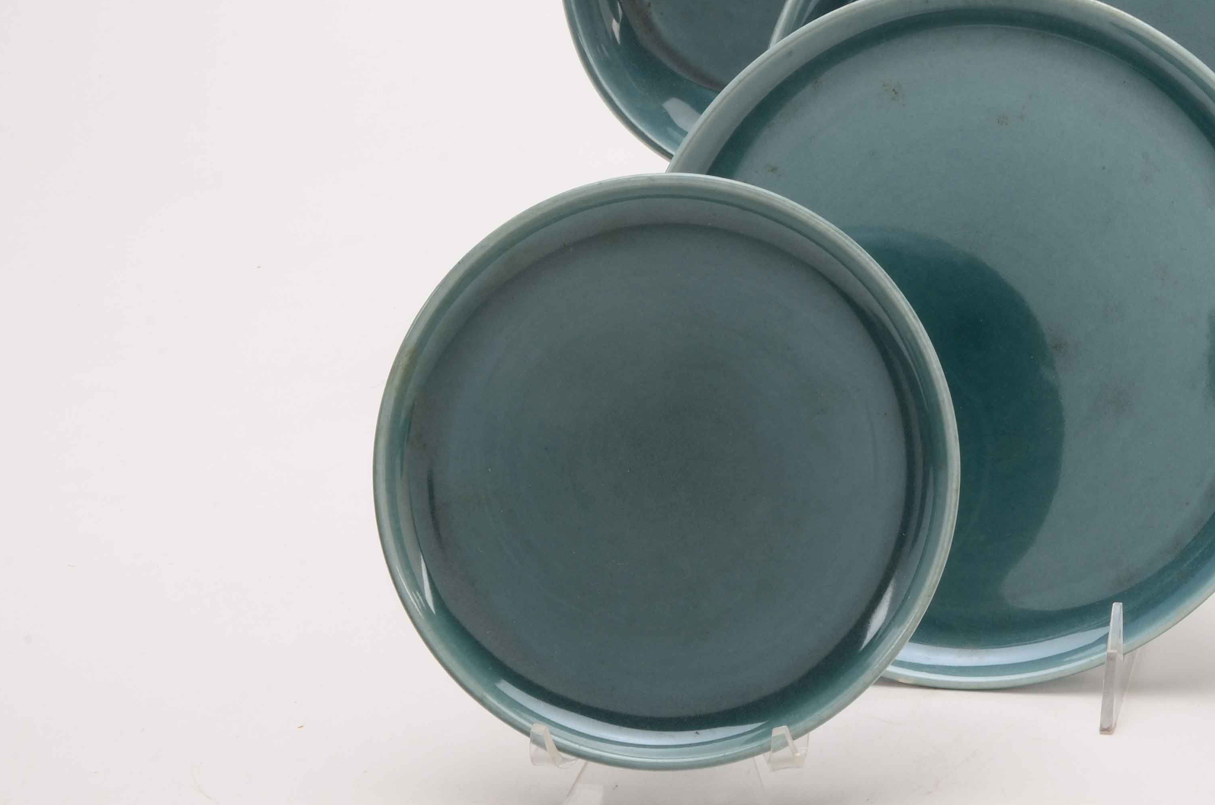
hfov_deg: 24.1
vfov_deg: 16.3
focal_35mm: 83
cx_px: 987
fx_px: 2796
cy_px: 226
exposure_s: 1/160
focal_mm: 34
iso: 100
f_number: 25
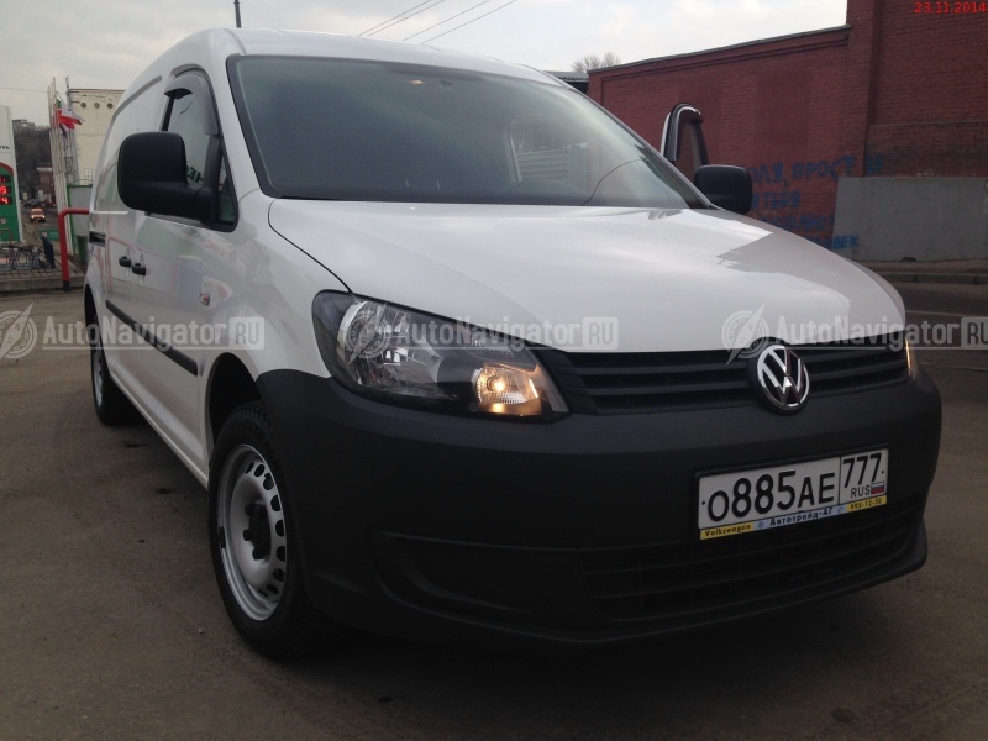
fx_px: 942
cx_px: 494
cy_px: 370
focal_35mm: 33
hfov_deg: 55.4
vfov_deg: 42.9
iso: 50
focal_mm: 4.12
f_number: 2.4
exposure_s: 1/645
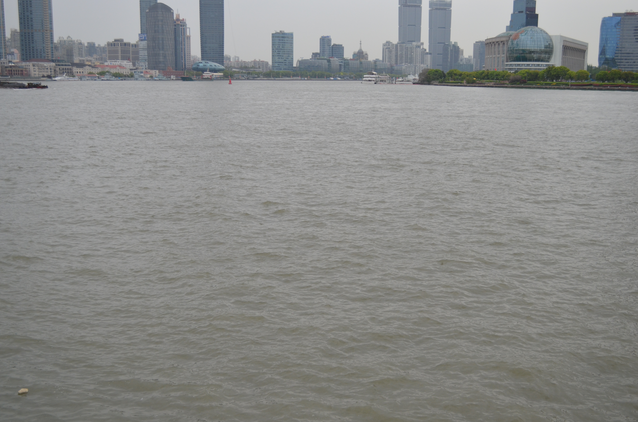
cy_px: 211
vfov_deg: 31.8
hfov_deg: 46.5
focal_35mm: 42
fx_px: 743
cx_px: 319
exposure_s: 1/1250
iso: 400
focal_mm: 28
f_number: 5
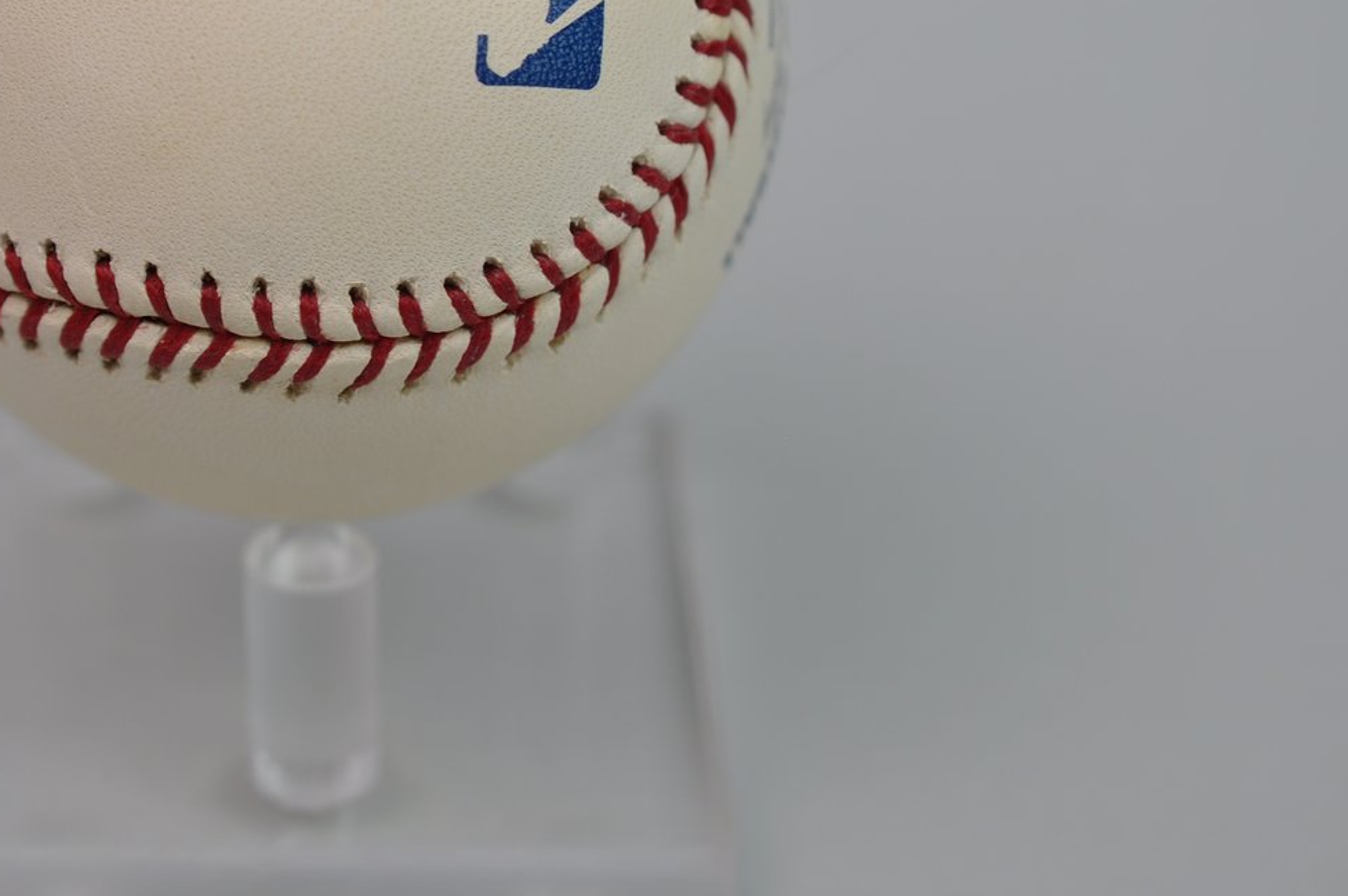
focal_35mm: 105
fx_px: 3927
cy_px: 224
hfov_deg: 19.3
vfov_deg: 13.0
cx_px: 300
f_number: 4
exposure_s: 1/60
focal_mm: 40
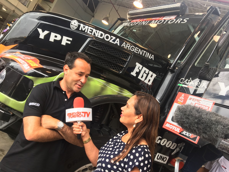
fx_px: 192
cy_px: 86
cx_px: 114
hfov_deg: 61.7
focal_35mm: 29
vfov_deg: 48.2
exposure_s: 1/50
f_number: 2.2
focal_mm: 4.15
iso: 25
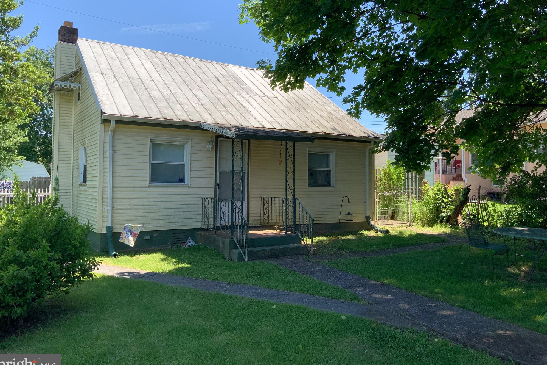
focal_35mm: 31
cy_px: 165
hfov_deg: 60.3
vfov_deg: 42.3
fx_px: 471
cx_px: 273
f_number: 1.8
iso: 16
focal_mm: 3
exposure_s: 1/1055
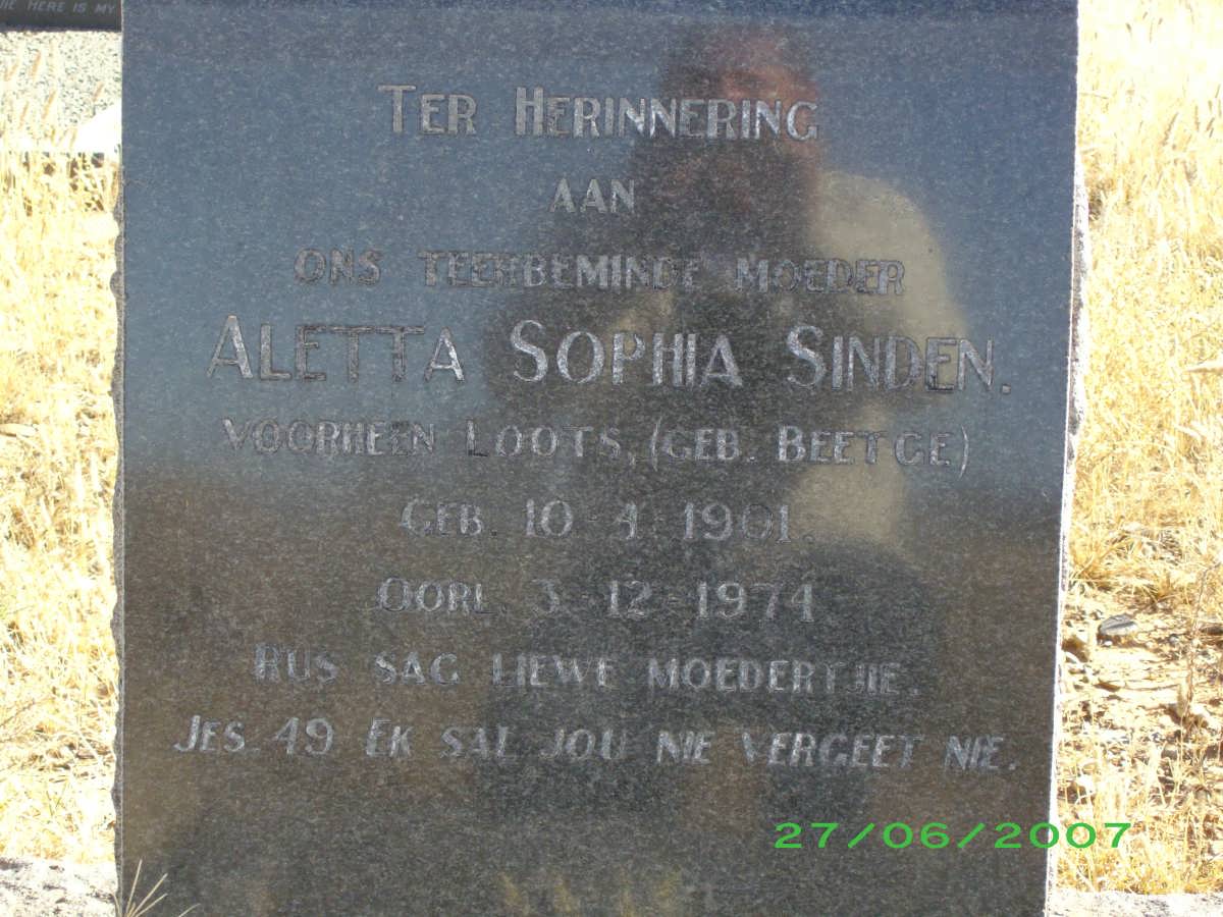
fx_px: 3074
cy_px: 458
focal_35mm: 87
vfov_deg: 17.0
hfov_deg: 22.5
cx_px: 612
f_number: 4.3
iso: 160
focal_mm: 14
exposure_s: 1/250
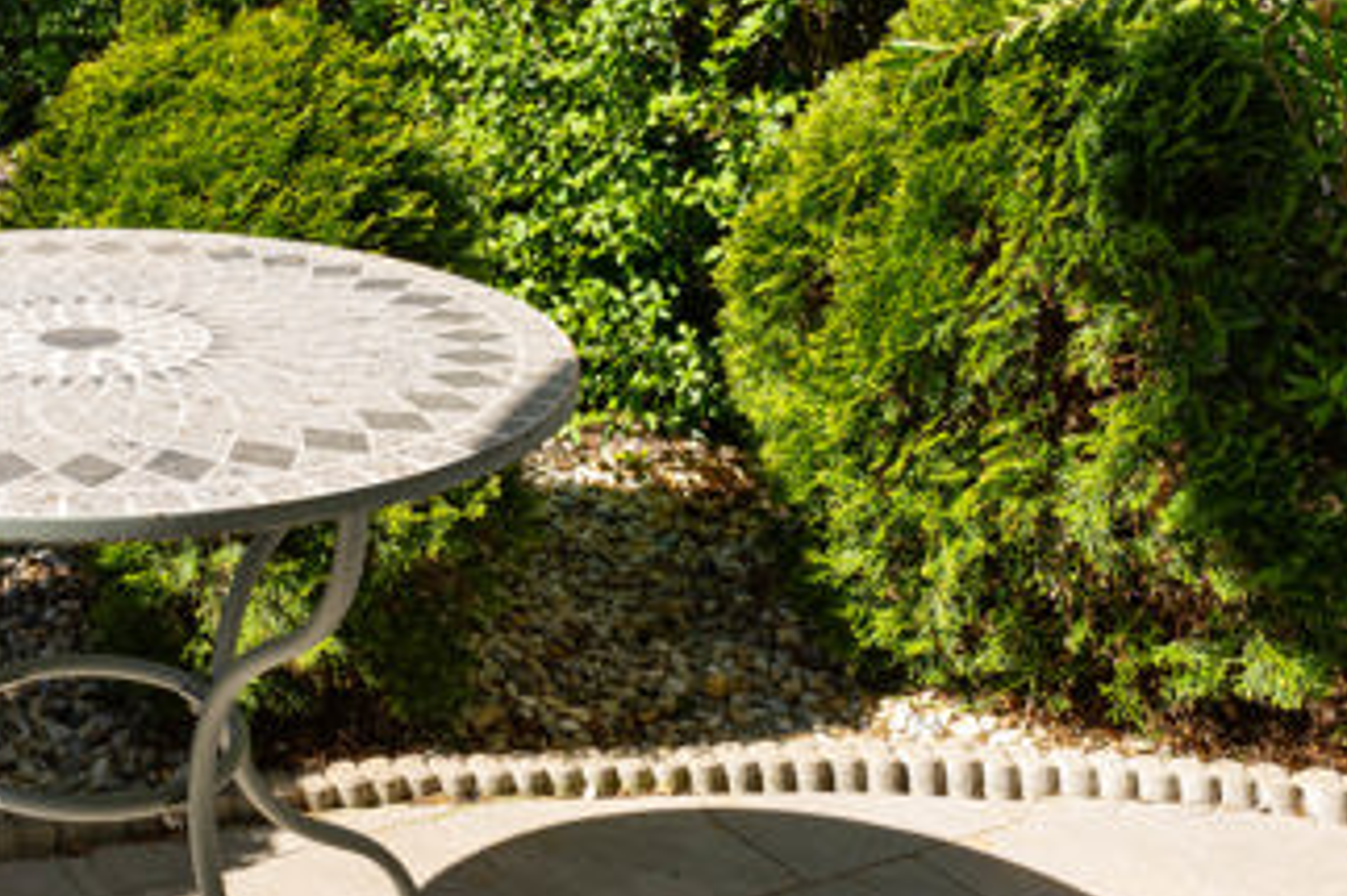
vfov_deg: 23.7
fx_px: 1945
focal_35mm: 52
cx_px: 79
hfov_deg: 35.4
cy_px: -171
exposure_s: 1/160
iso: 100
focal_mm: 14
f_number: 7.1
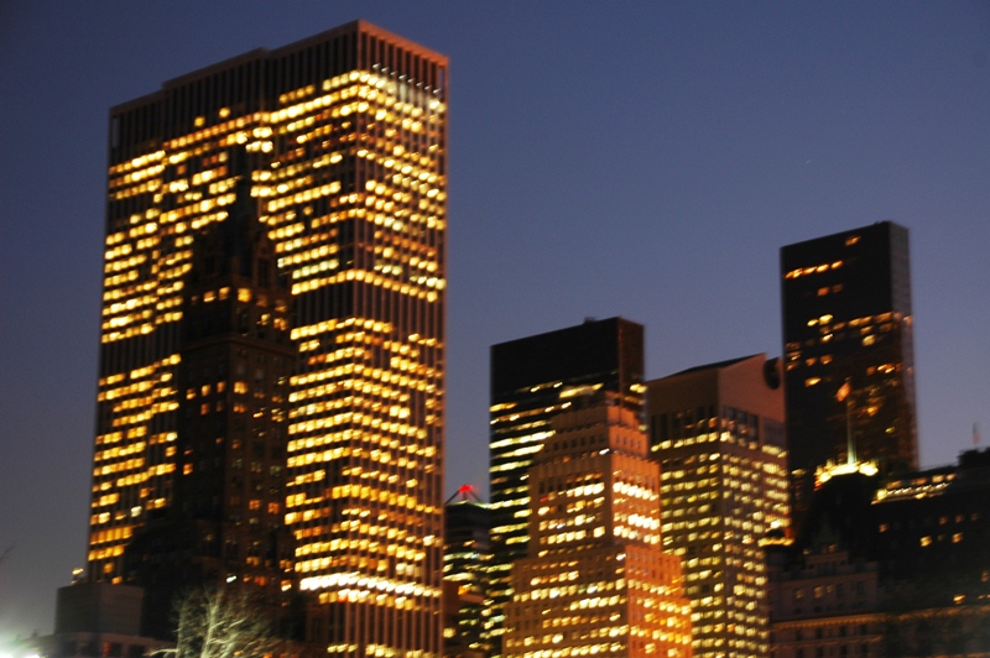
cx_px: 495
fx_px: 2143
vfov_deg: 17.5
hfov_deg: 26.0
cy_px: 329
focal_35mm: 78
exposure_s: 1.3
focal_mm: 52
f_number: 5.6
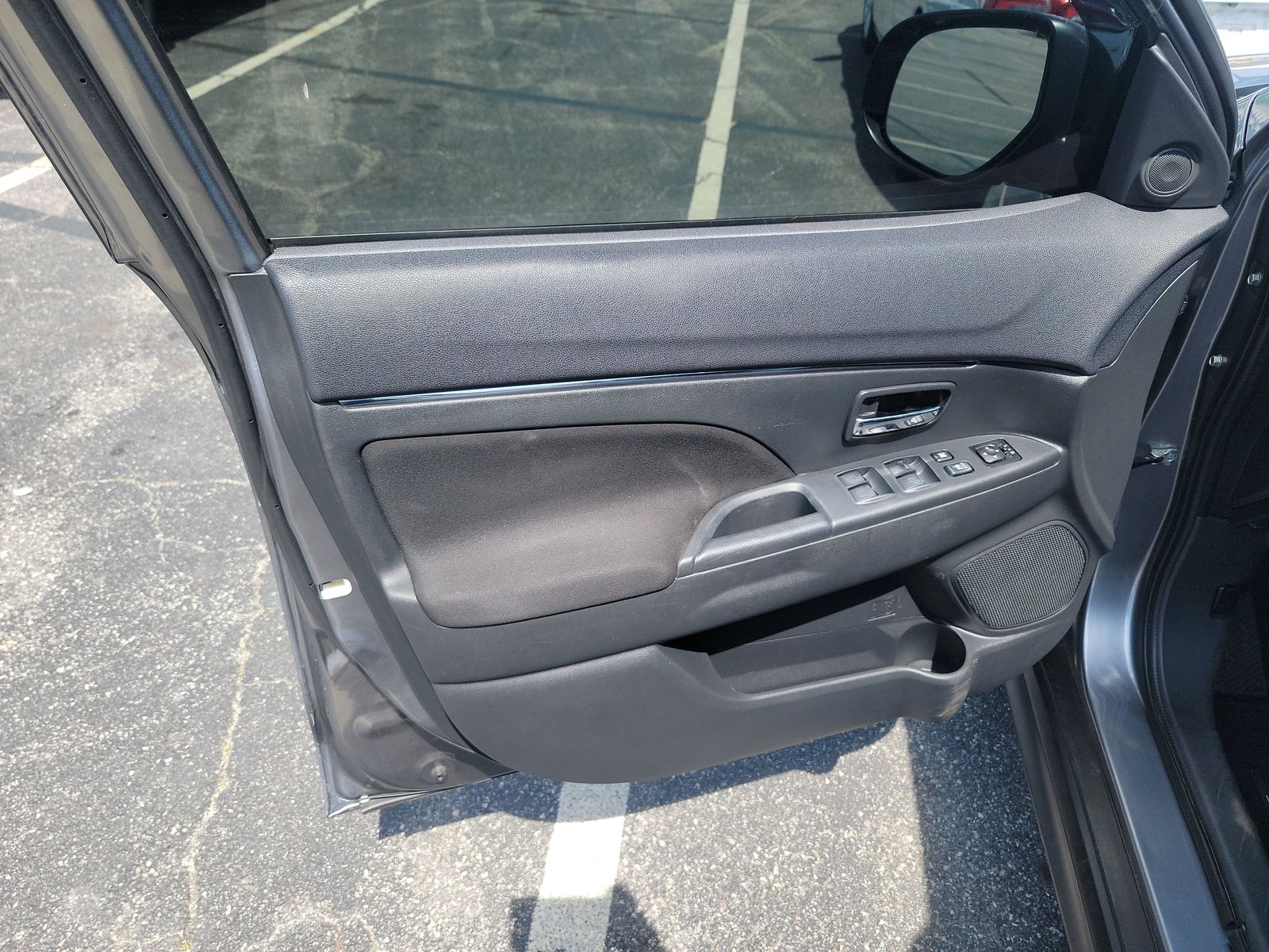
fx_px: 880
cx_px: 634
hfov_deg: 71.6
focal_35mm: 24
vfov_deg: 56.8
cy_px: 476
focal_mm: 6.7
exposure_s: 1/277
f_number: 1.8
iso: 50
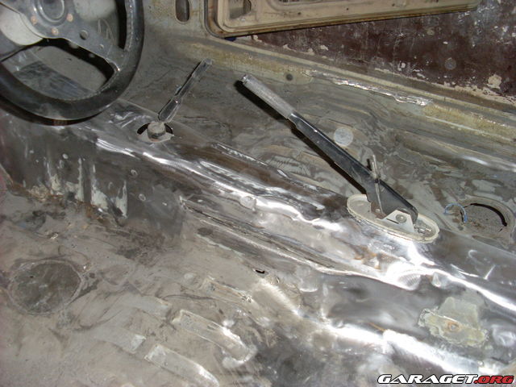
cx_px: 258
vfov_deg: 37.7
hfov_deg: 49.0
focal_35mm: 38
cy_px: 194
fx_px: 566
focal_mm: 6.3
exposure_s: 1/45
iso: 100
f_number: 3
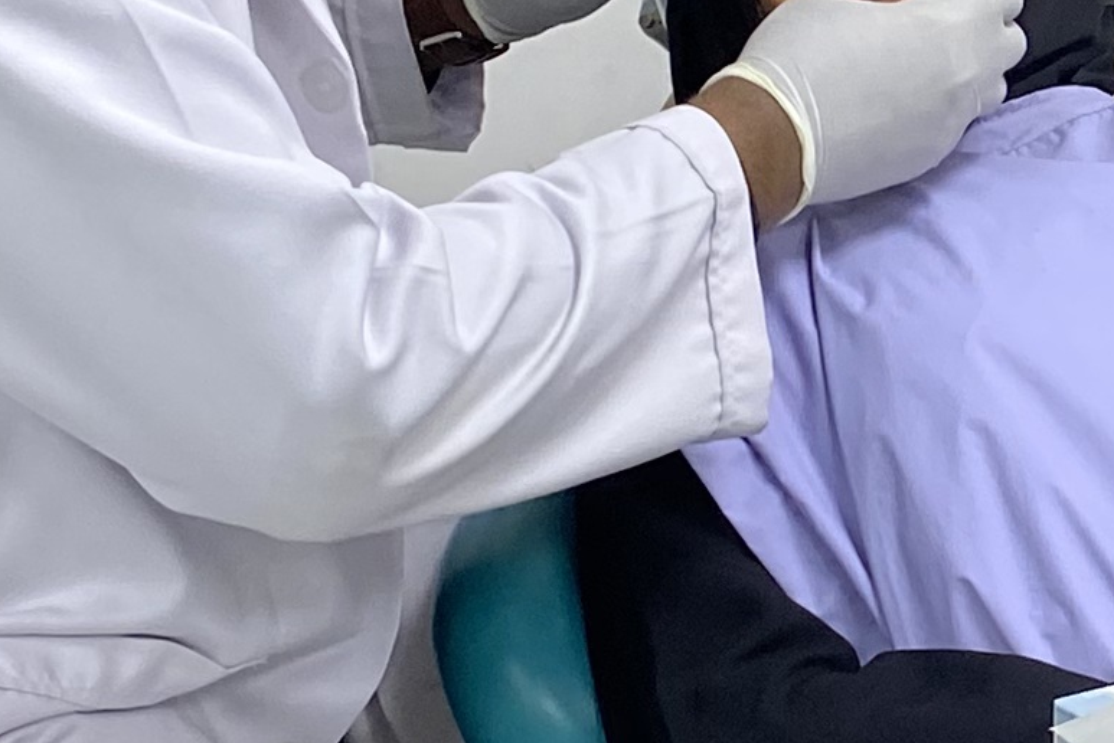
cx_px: 1572
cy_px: -14
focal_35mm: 141
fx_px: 4365
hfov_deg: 13.8
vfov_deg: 9.7
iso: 80
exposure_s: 1/100
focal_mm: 4.2
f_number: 1.8
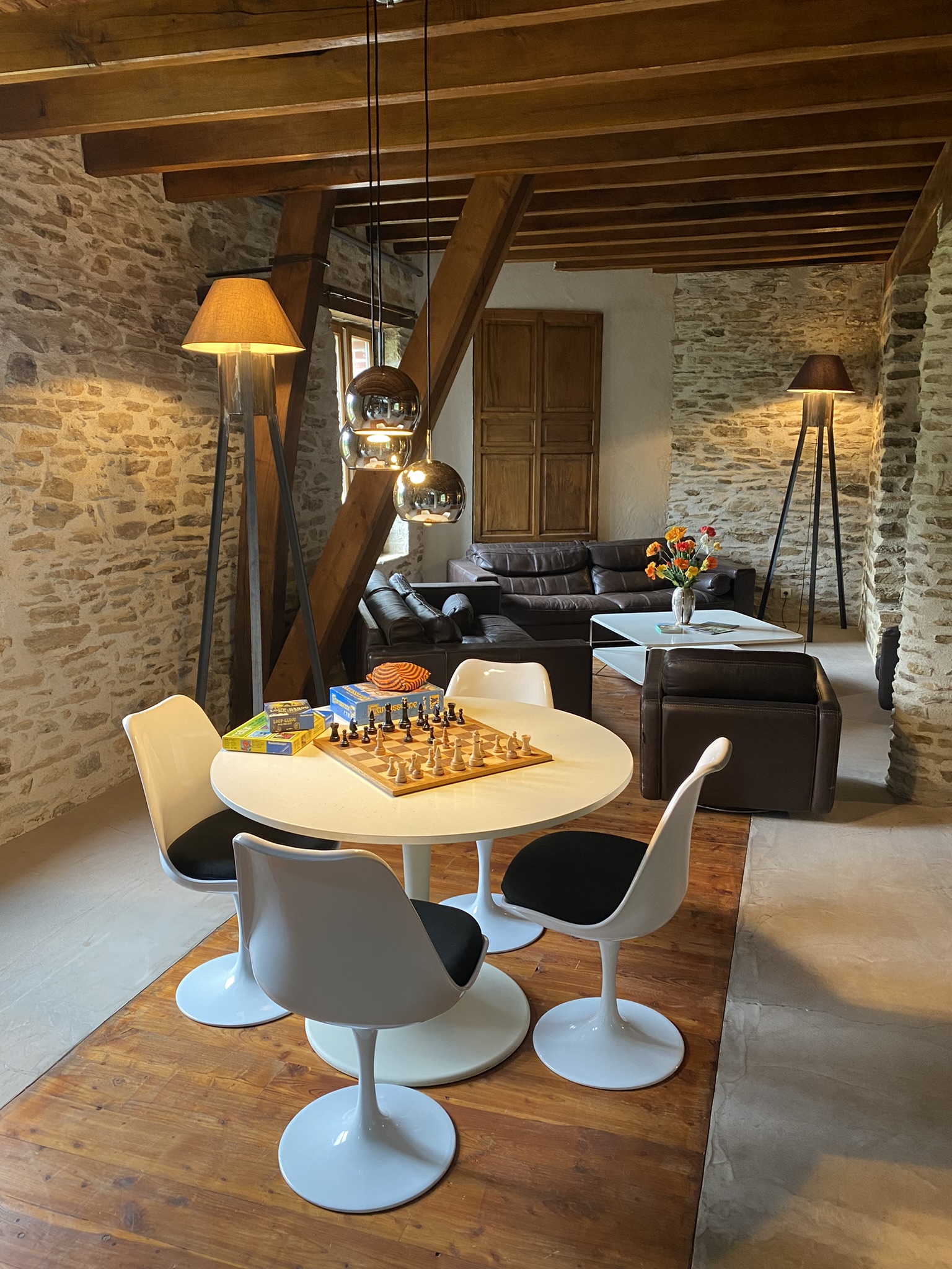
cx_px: 476
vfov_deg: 67.3
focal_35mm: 26
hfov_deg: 53.1
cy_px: 634
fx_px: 953
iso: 200
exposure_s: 1/50
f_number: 1.8
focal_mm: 4.25
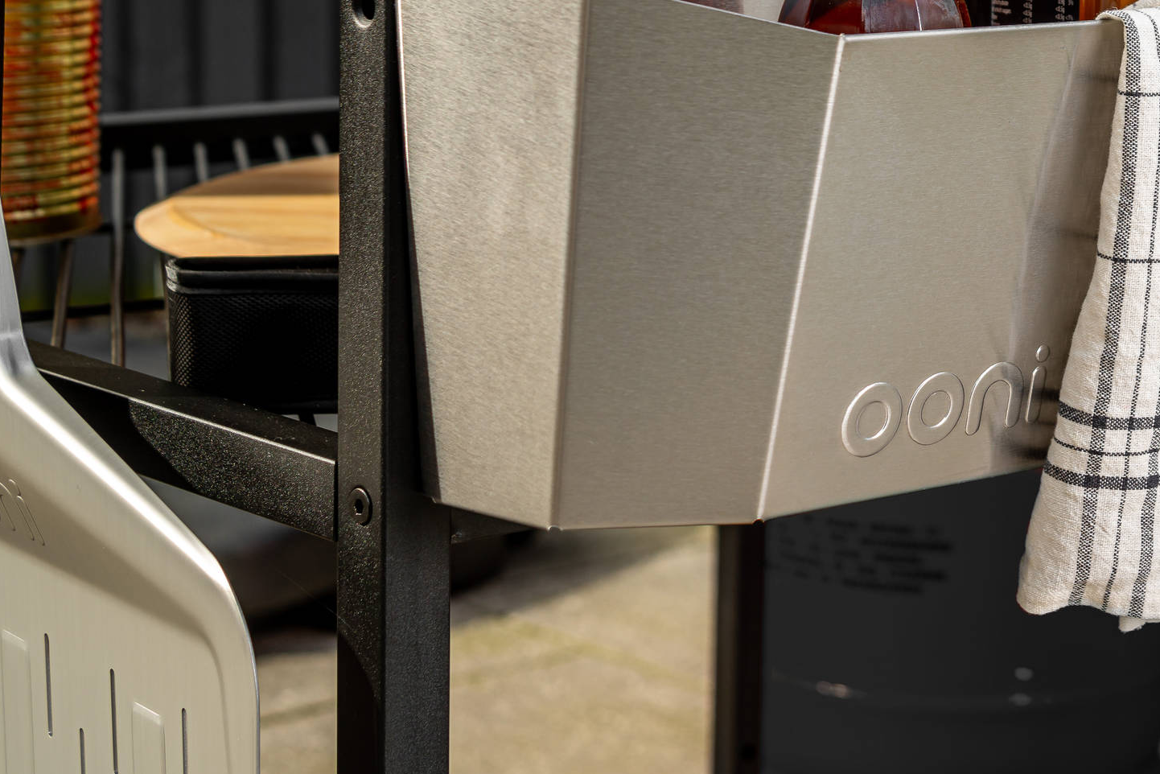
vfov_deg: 13.0
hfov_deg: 19.1
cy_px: 20
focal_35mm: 104
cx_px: 1154
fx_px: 3352
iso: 100
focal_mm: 50
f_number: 5.6
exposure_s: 1/60
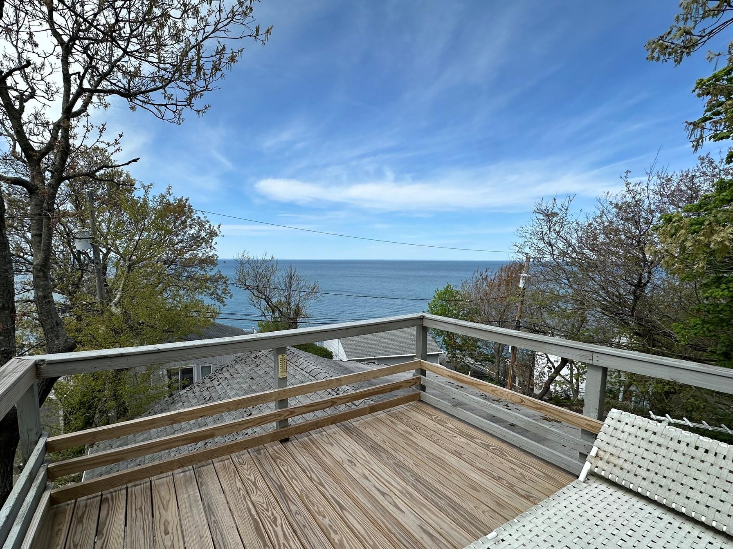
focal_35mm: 16
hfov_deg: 94.1
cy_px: 294
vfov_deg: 78.0
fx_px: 339
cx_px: 325
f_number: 2.2
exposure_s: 1/2304
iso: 50
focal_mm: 2.22
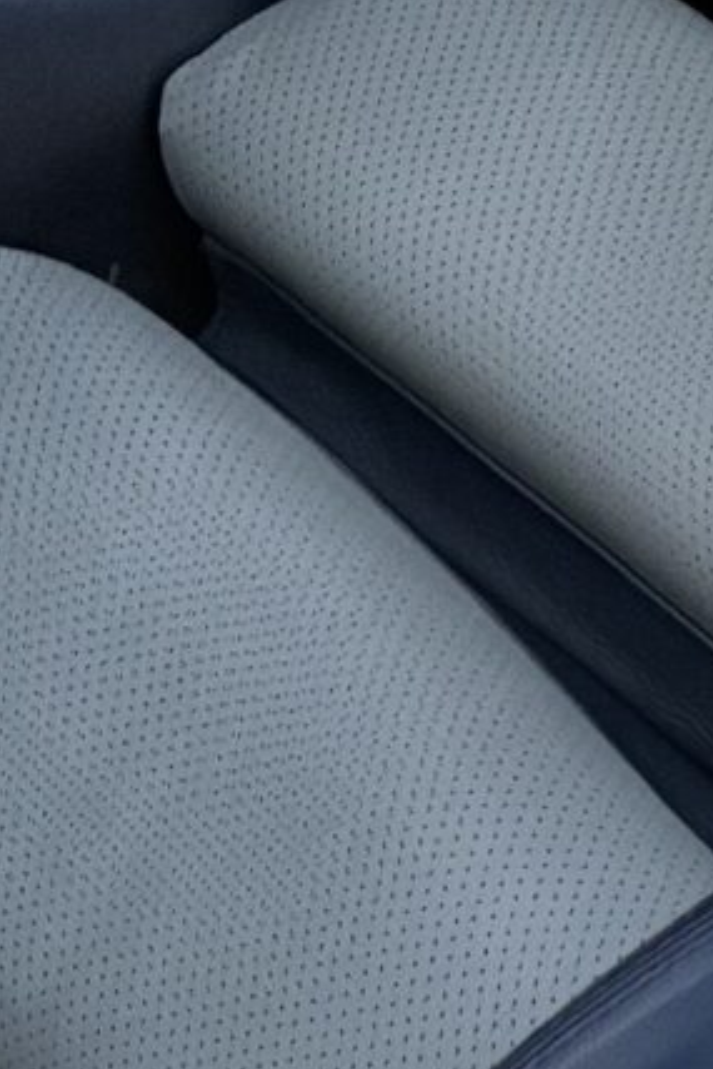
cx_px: 2172
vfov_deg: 12.3
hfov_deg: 7.4
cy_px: 1349
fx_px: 4808
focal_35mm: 162
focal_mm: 5.96
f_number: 1.6
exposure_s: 1/30
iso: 800
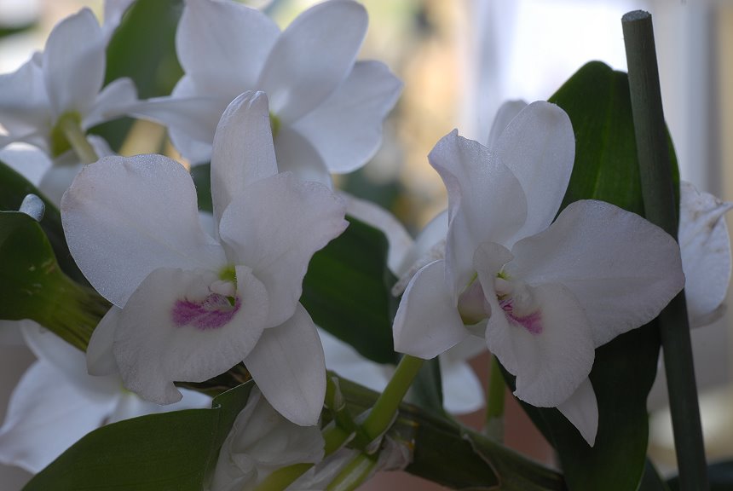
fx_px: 2752
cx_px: 366
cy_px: 246
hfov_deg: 15.2
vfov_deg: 10.2
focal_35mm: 135
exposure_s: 1/6
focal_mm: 90
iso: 100
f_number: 20
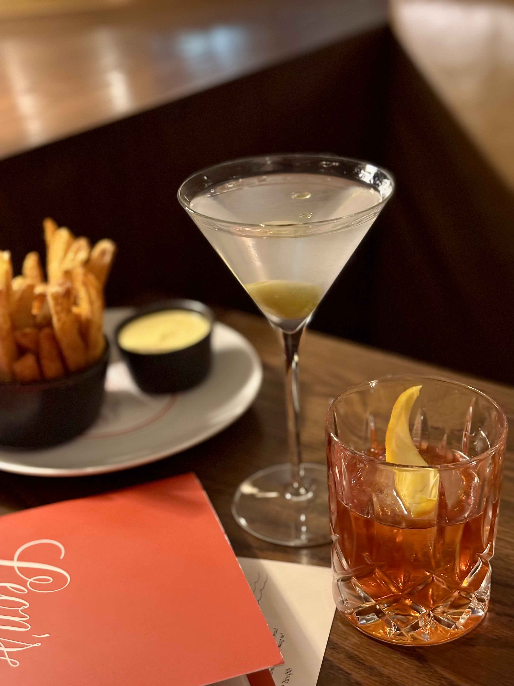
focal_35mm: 52
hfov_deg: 28.0
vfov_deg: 36.8
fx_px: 1030
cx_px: 257
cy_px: 343
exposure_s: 1/20
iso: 400
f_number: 1.6
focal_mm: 5.96
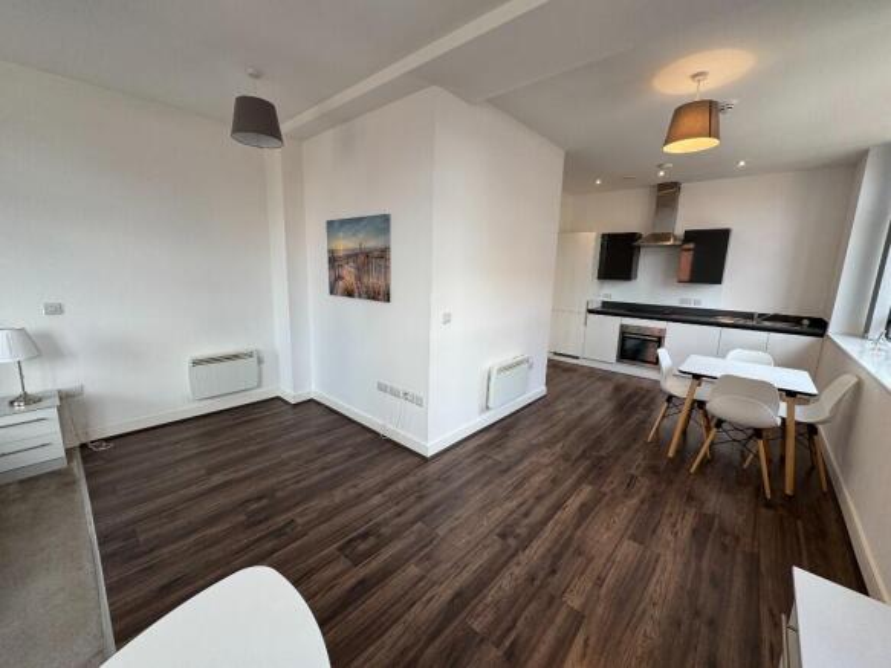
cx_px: 446
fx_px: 360
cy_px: 334
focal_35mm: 14
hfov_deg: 102.1
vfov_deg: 85.7
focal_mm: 2.22
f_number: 2.2
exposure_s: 1/100
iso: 50
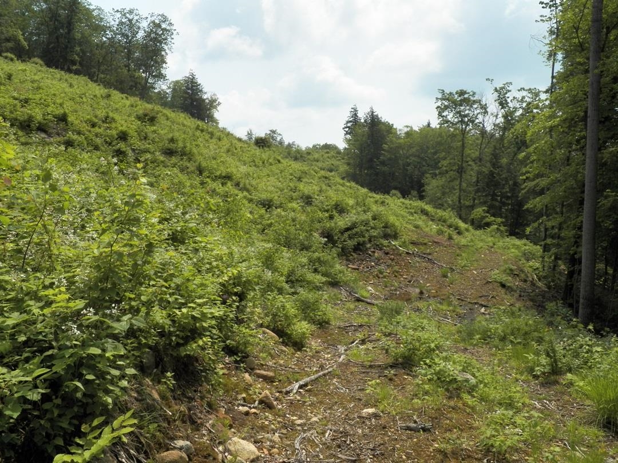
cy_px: 232
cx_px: 309
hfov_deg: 58.4
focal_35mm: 31
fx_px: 553
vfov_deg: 45.4
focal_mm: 5.5
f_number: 4
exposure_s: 1/2000
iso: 125
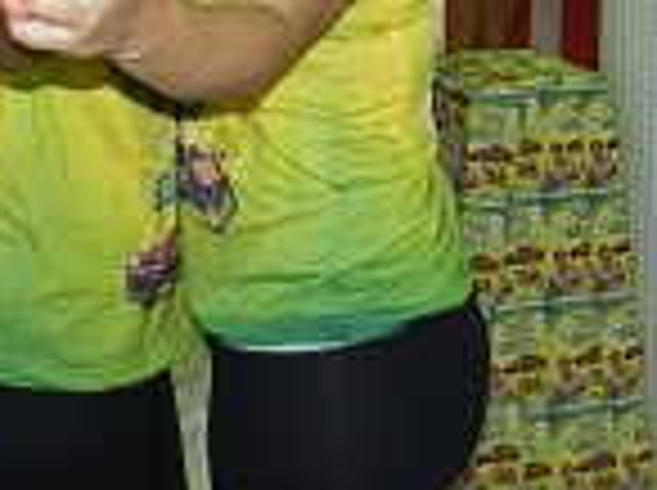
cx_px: 220
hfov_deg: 24.6
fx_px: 1497
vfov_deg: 17.4
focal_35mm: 79
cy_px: -164
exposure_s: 1/30
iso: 200
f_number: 3.4
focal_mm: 4
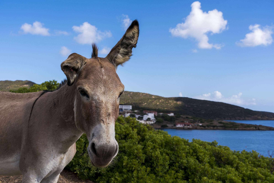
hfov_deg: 53.1
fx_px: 274
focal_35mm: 36
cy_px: 92
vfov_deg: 36.9
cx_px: 137
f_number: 9
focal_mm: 36
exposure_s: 1/320
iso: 100
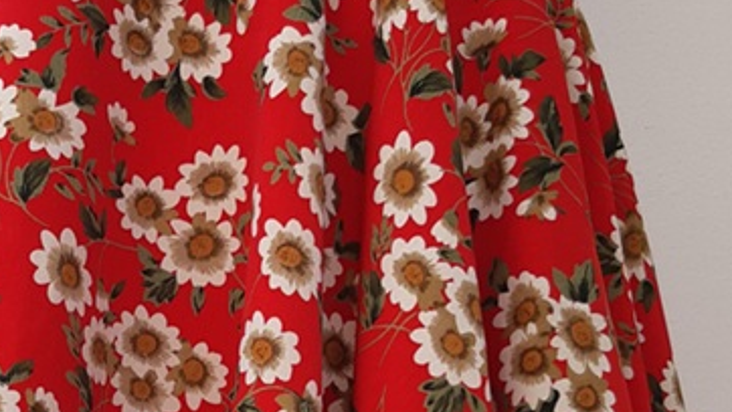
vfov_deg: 14.7
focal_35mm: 81
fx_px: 1573
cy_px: 388
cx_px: 141
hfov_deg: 25.7
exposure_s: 1/297
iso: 40
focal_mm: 3.92
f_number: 1.7
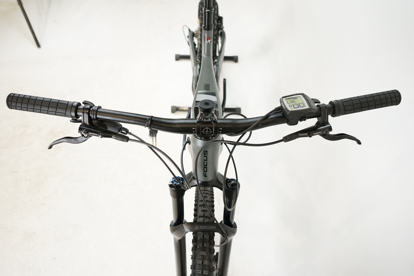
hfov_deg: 65.5
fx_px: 322
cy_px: 138
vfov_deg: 46.4
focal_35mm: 28
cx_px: 207
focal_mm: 28
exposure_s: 1/200
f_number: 5.6
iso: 2500
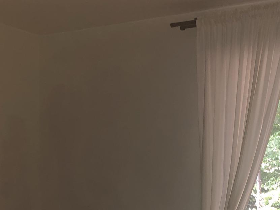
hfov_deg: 27.9
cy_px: 243
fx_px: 558
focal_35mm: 69
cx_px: 199
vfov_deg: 20.1
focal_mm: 3.99
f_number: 1.8
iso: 40
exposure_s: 1/13
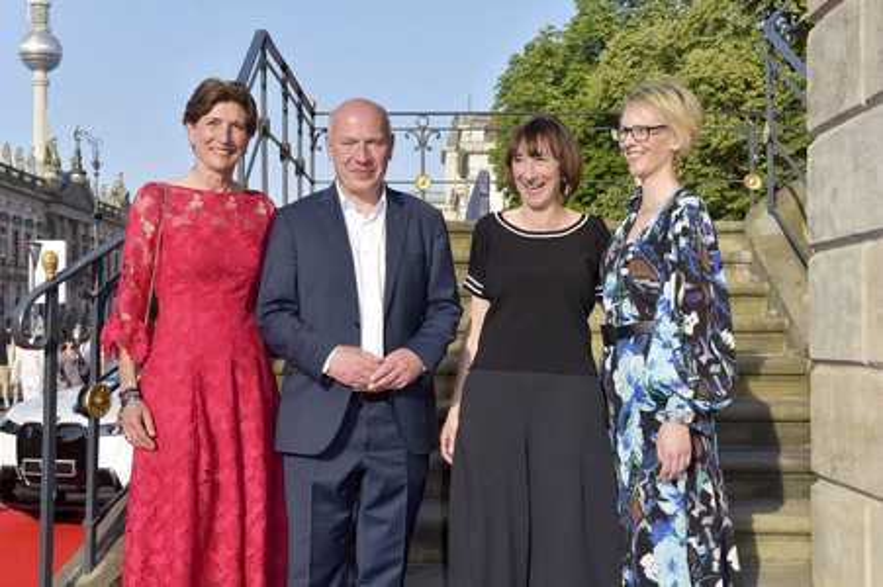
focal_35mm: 52
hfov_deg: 38.2
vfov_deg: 26.0
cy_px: 294
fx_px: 1274
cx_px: 442
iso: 160
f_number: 9
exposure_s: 1/250
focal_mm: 52
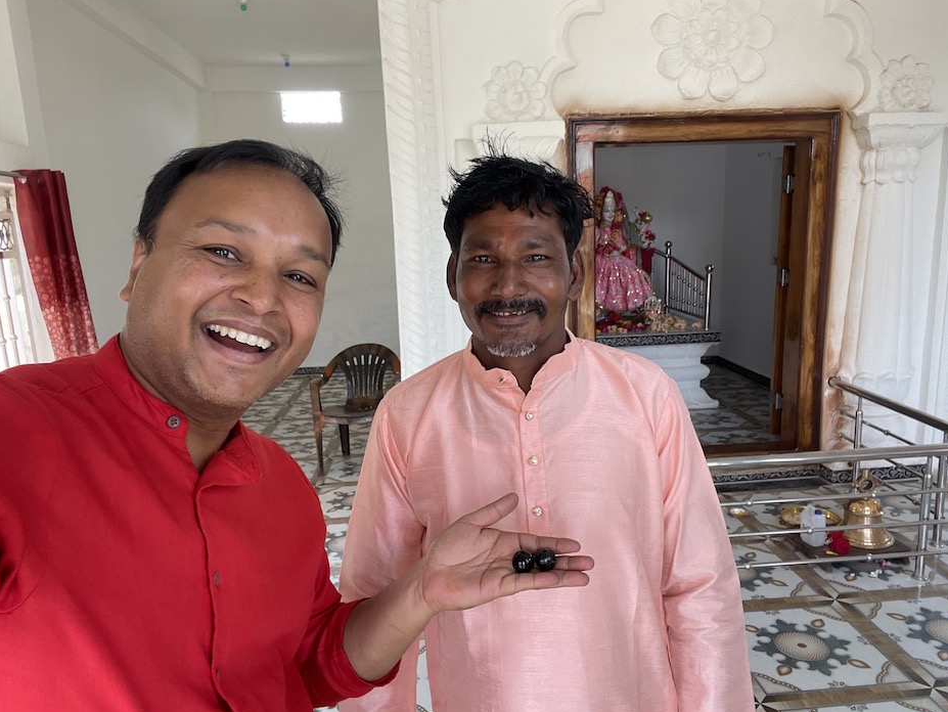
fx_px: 685
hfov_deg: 69.3
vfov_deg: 54.9
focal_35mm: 25
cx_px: 512
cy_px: 359
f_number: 2.2
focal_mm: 2.71
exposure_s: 1/102
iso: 100
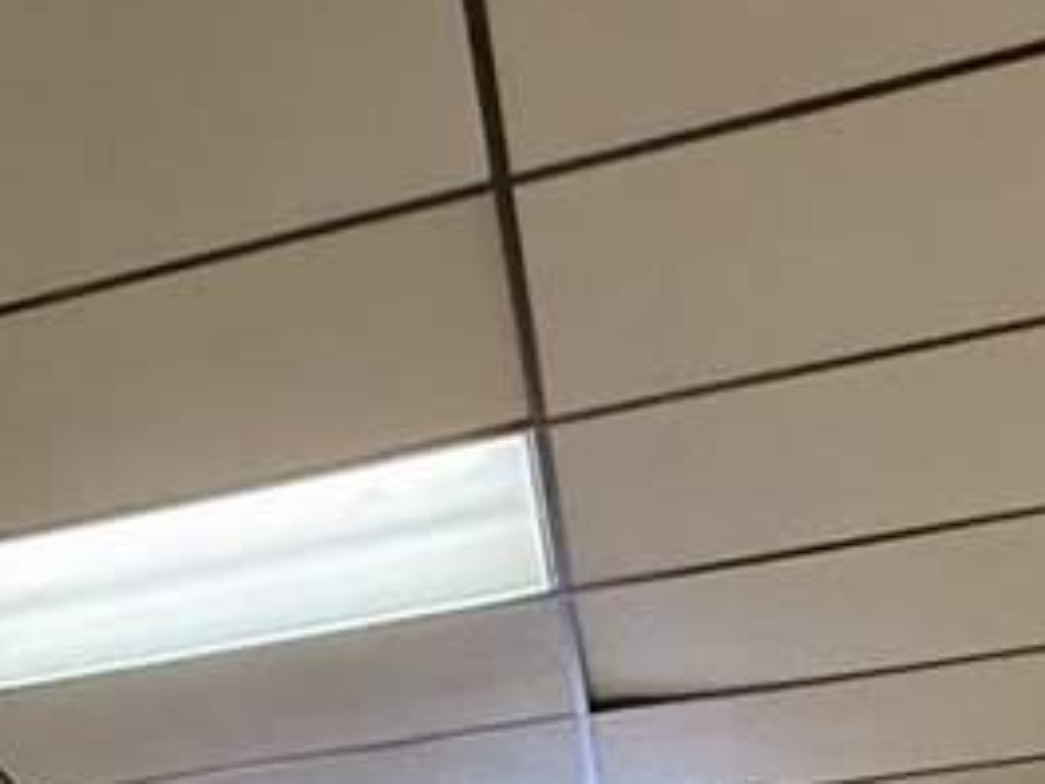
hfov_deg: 25.7
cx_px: -202
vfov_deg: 14.8
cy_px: 1817
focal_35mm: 68
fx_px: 2053
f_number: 2.2
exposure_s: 1/60
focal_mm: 2.22
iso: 400
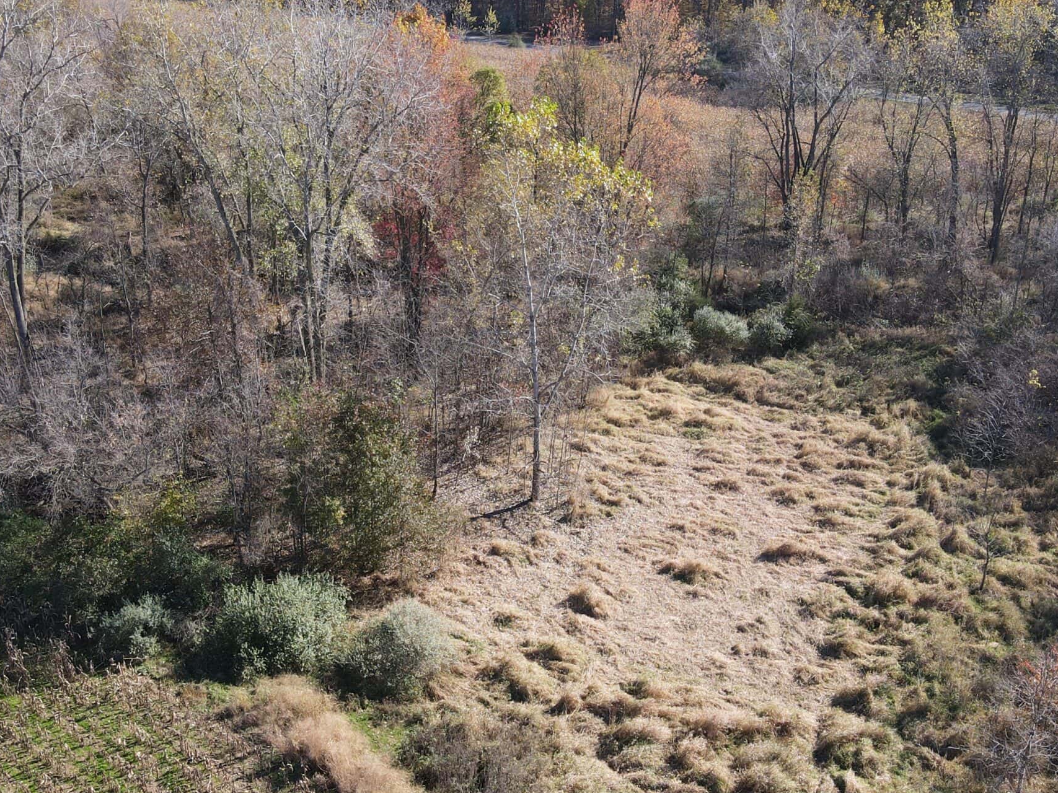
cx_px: 519
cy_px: 426
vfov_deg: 39.6
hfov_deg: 51.4
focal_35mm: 36
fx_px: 1100
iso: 100
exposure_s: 1/15
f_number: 2.8
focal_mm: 4.5
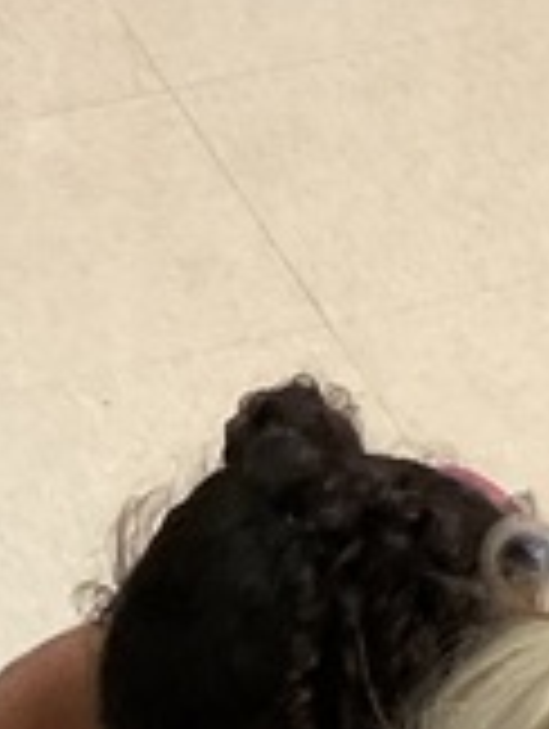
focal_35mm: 183
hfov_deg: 8.1
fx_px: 3860
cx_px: 346
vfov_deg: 10.1
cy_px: 1377
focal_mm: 3
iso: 125
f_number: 1.8
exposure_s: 1/60
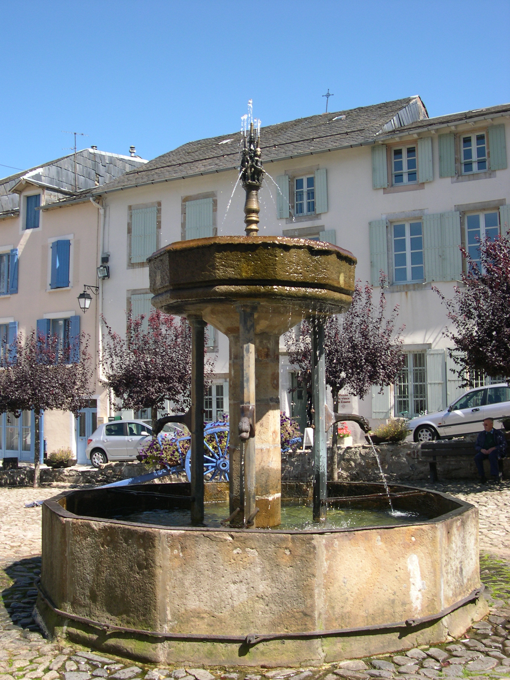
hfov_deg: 37.7
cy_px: 340
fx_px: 746
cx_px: 255
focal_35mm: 38
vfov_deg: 49.0
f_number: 7.6
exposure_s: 1/91.6
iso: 100
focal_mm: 8
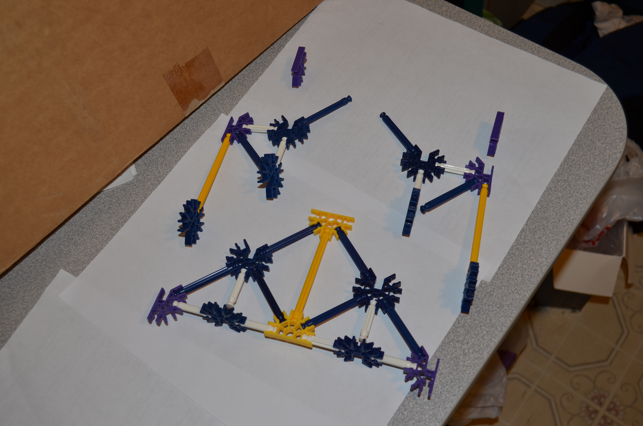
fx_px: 695
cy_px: 213
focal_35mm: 39
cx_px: 322
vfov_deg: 34.1
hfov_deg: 49.6
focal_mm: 26
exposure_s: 1/30
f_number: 5.6
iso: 200
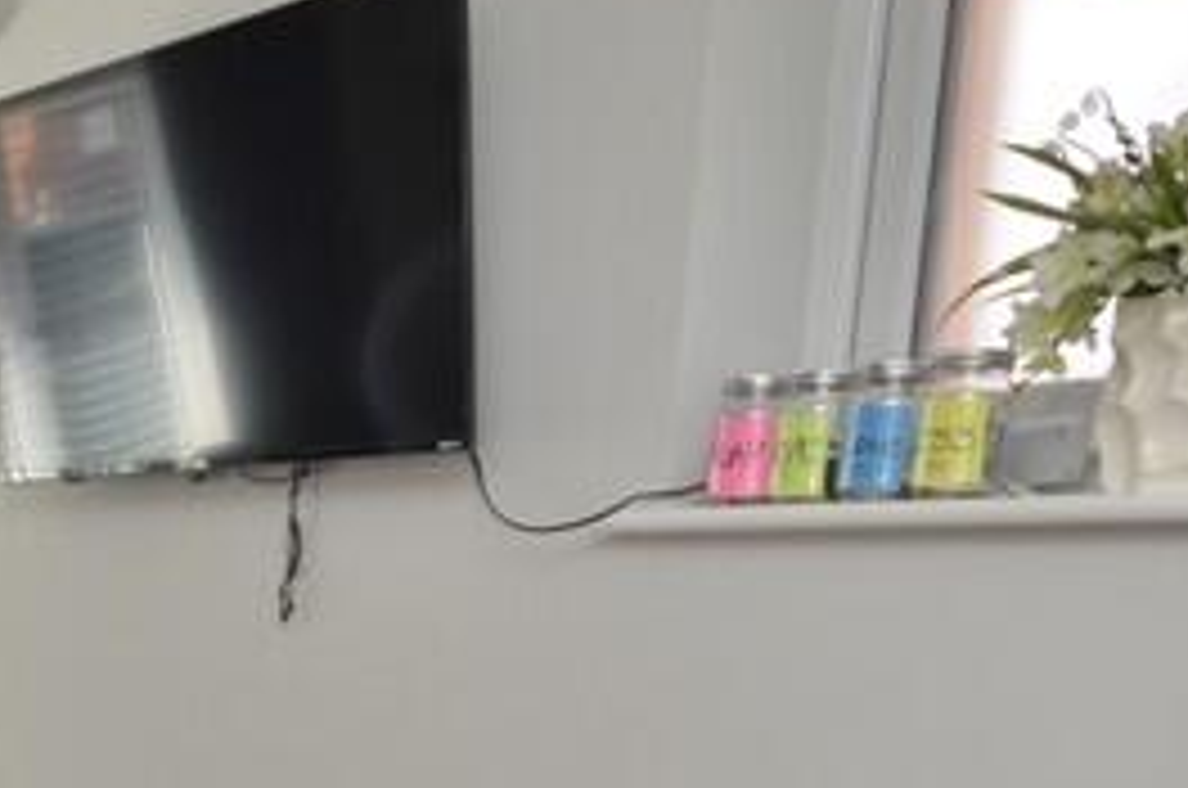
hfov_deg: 26.3
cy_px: 1103
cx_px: -396
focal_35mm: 64
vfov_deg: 19.1
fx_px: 2106
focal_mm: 11
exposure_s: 1/60
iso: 400
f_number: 5.6
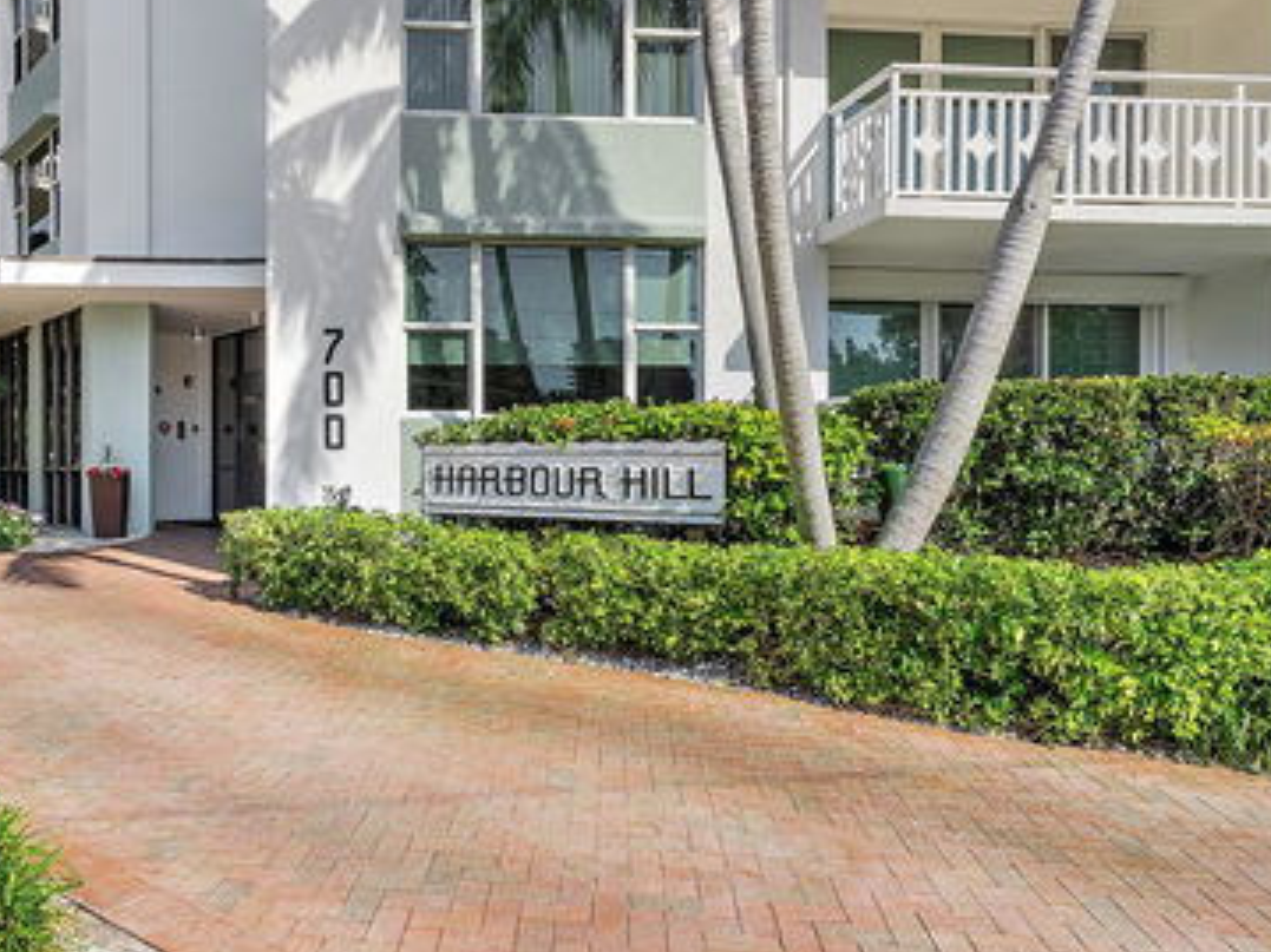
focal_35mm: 28
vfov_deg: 50.3
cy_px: 453
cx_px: 460
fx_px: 1015
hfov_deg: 63.0
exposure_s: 1/1000
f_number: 10
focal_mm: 21.5
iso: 1600
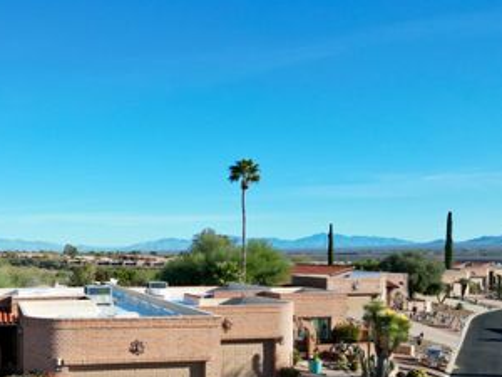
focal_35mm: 40
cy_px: 281
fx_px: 580
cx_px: 102
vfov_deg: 35.2
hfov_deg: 44.6
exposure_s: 1/725
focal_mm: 6.72
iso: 120
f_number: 1.7
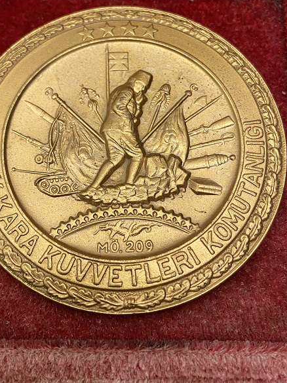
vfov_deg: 49.9
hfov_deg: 38.6
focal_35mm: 37
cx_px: 126
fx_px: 409
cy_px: 153
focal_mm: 4.25
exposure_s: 1/50
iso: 125
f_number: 1.8
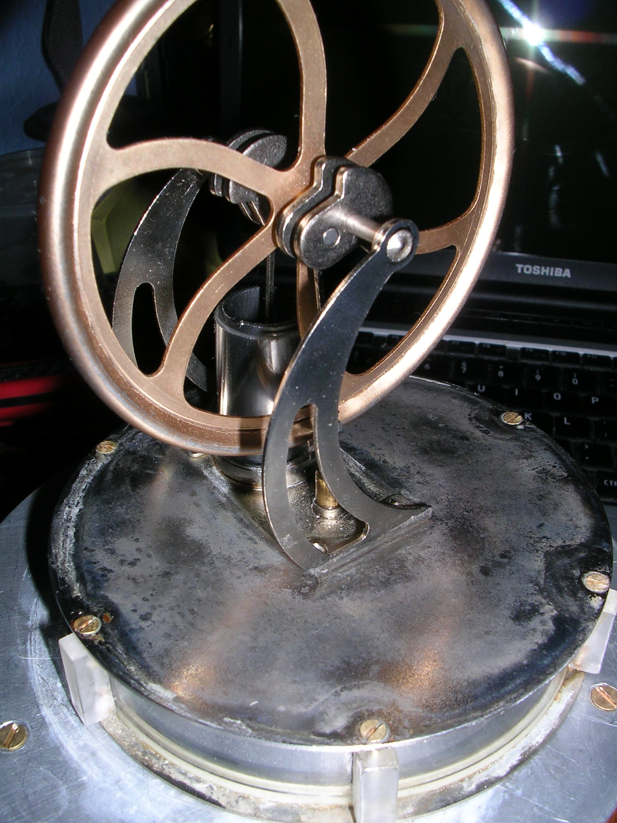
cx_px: 308
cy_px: 412
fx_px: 903
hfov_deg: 37.7
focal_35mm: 38
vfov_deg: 49.0
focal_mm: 5.8
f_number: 5.6
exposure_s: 1/60.1
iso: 50
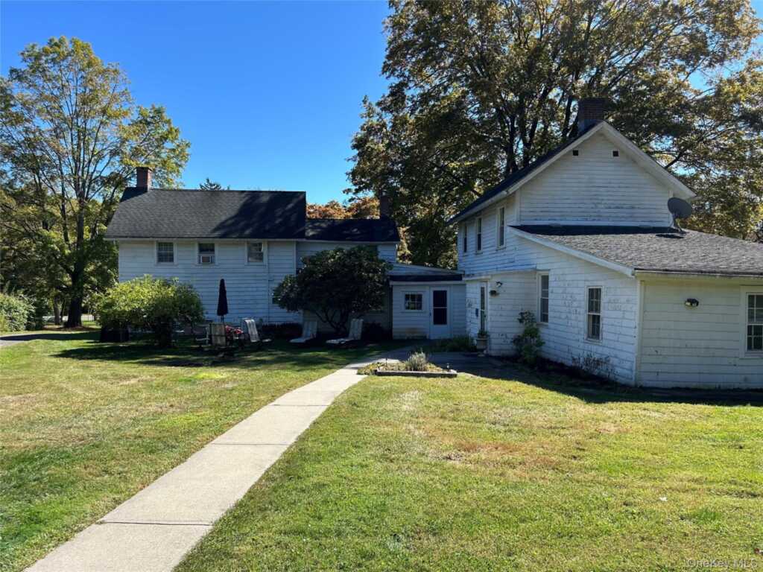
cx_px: 382
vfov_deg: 53.1
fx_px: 573
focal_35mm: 26
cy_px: 286
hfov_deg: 67.3
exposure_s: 1/2083
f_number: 1.5
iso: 50
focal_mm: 5.7
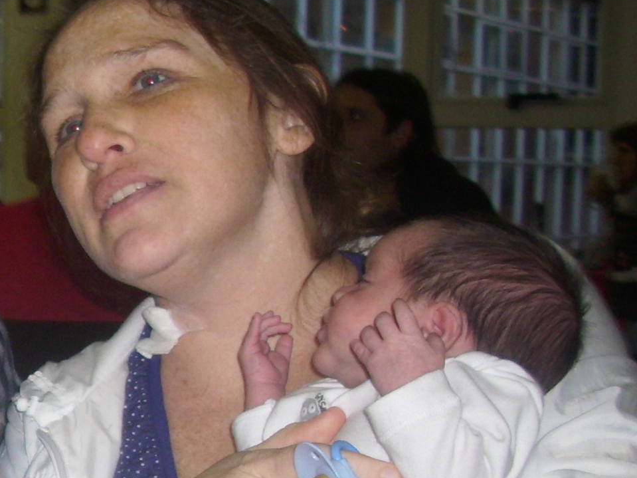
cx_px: -223
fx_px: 1674
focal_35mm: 91
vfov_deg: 16.1
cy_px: 373
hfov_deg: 19.6
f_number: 2.8
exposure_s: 1/30
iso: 50
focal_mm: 6.2
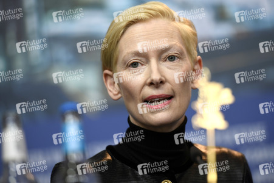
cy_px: 92
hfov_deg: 10.3
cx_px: 137
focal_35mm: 200
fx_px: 1521
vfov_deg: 6.9
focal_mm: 200
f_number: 3.2
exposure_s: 1/400
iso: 1250
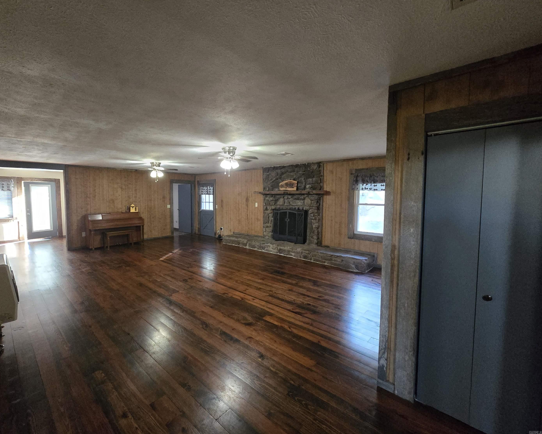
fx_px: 225
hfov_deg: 100.5
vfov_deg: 88.0
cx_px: 250
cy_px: 210
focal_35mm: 14
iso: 1250
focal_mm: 2.2
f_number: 2.2
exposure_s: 1/60
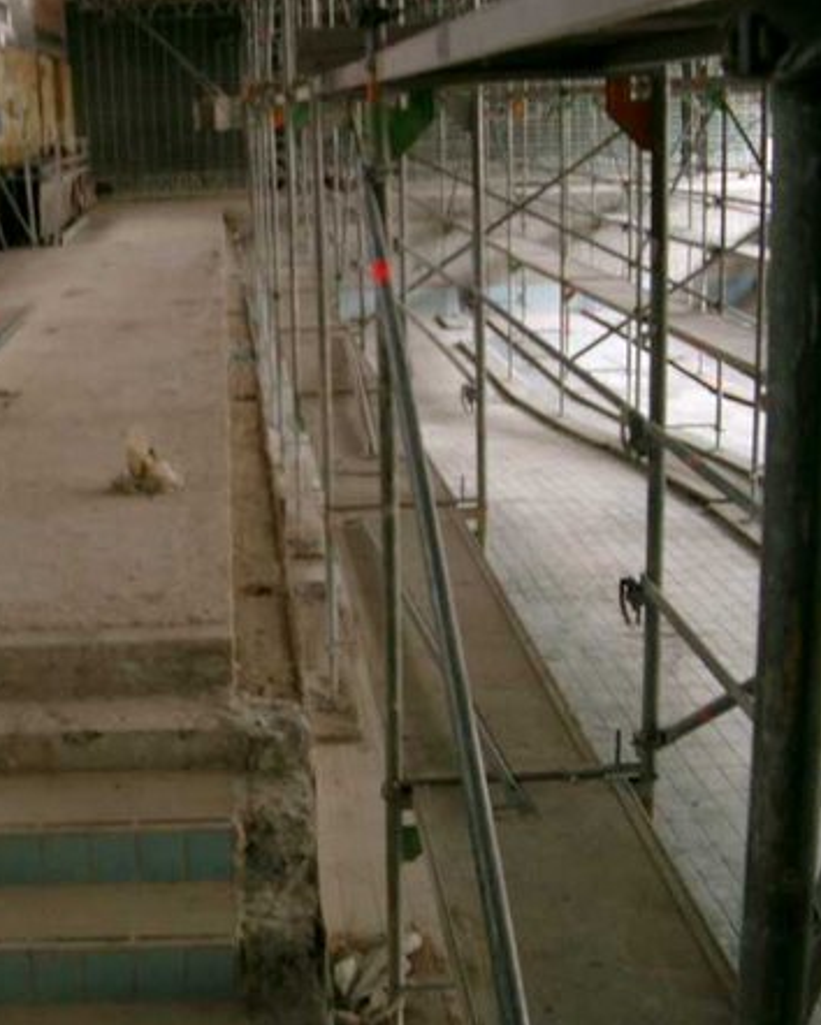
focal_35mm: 49
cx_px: 199
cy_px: 512
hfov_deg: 30.3
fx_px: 1487
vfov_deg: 38.0
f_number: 2.6
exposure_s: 1/6
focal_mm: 7.6
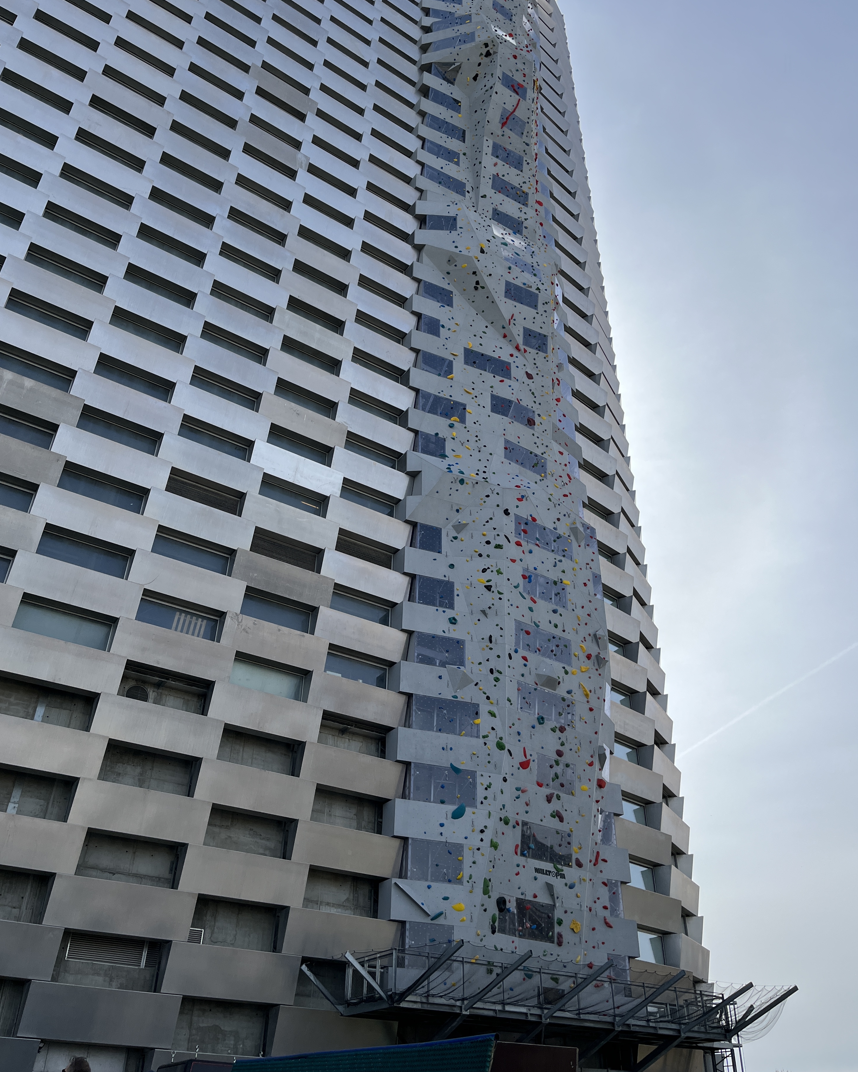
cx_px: 433
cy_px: 504
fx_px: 889
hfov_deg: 51.5
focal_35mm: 28
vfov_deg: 62.2
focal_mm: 5.1
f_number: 1.6
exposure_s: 1/6494
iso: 50
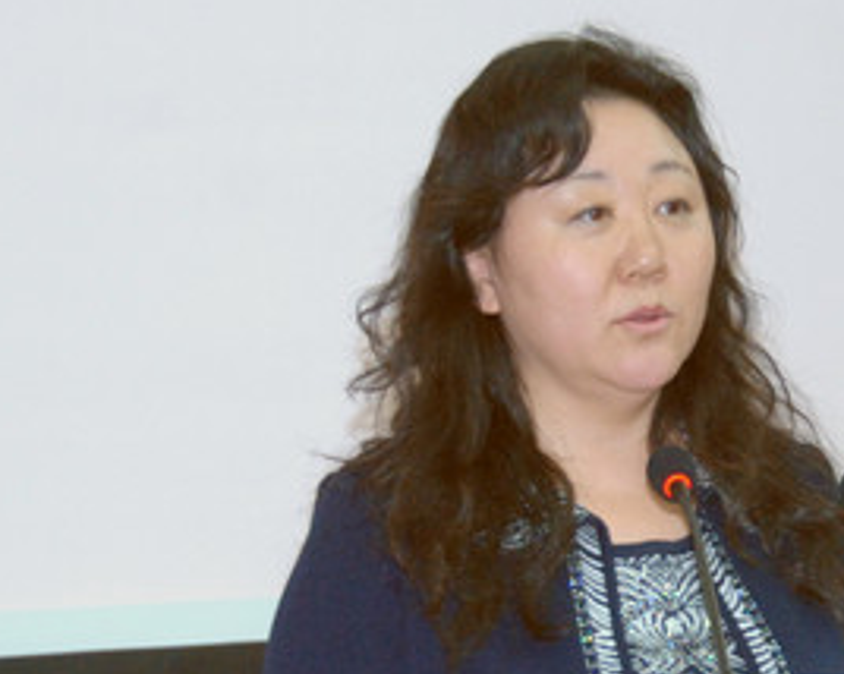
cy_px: 422
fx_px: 3869
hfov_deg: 12.4
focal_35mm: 155
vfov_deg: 10.0
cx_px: 768
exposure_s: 1/10
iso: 1000
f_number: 4.5
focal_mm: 46
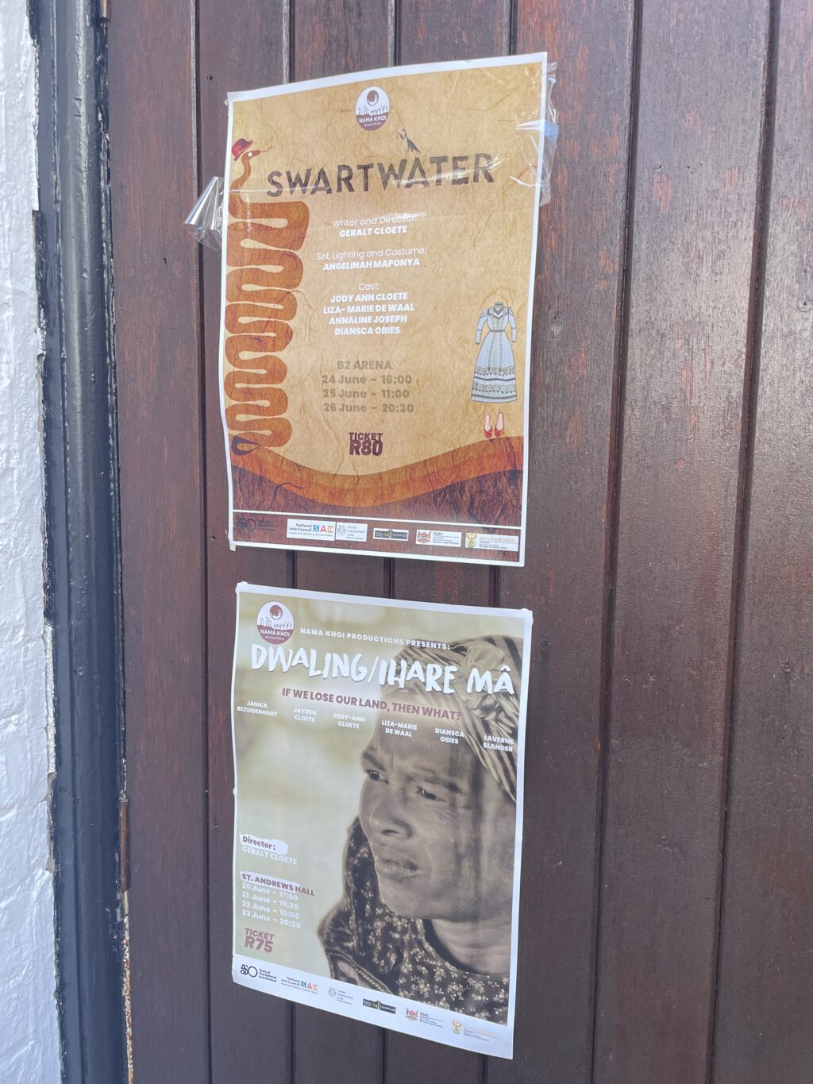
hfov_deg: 53.1
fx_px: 814
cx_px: 406
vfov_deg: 67.3
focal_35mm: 26
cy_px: 542
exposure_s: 1/100
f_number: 1.6
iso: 80
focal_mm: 4.2
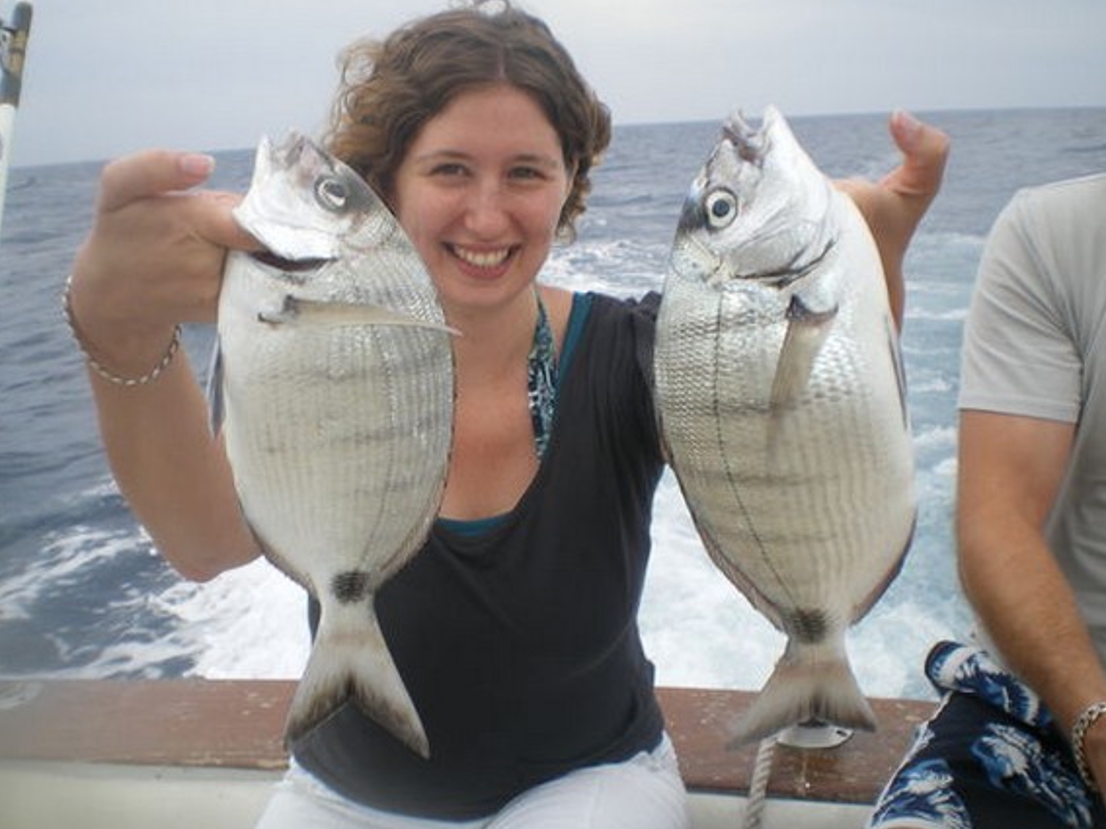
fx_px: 1278
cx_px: 519
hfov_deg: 46.8
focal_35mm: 40
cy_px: 408
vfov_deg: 35.9
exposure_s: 1/250
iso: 50
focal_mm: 6.3
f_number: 4.6
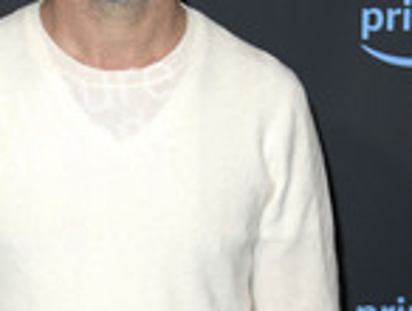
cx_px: 121
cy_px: 271
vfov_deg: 9.1
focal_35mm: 163
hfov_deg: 12.1
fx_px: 1943
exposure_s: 1/250
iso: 800
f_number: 5.6
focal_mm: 62
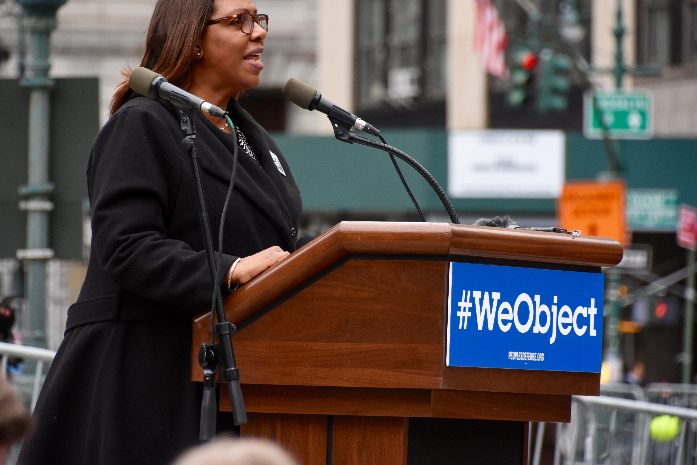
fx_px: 6322
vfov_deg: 4.2
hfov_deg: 6.3
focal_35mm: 327
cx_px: 322
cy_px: 228
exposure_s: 1/800
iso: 1000
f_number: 6.3
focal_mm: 195
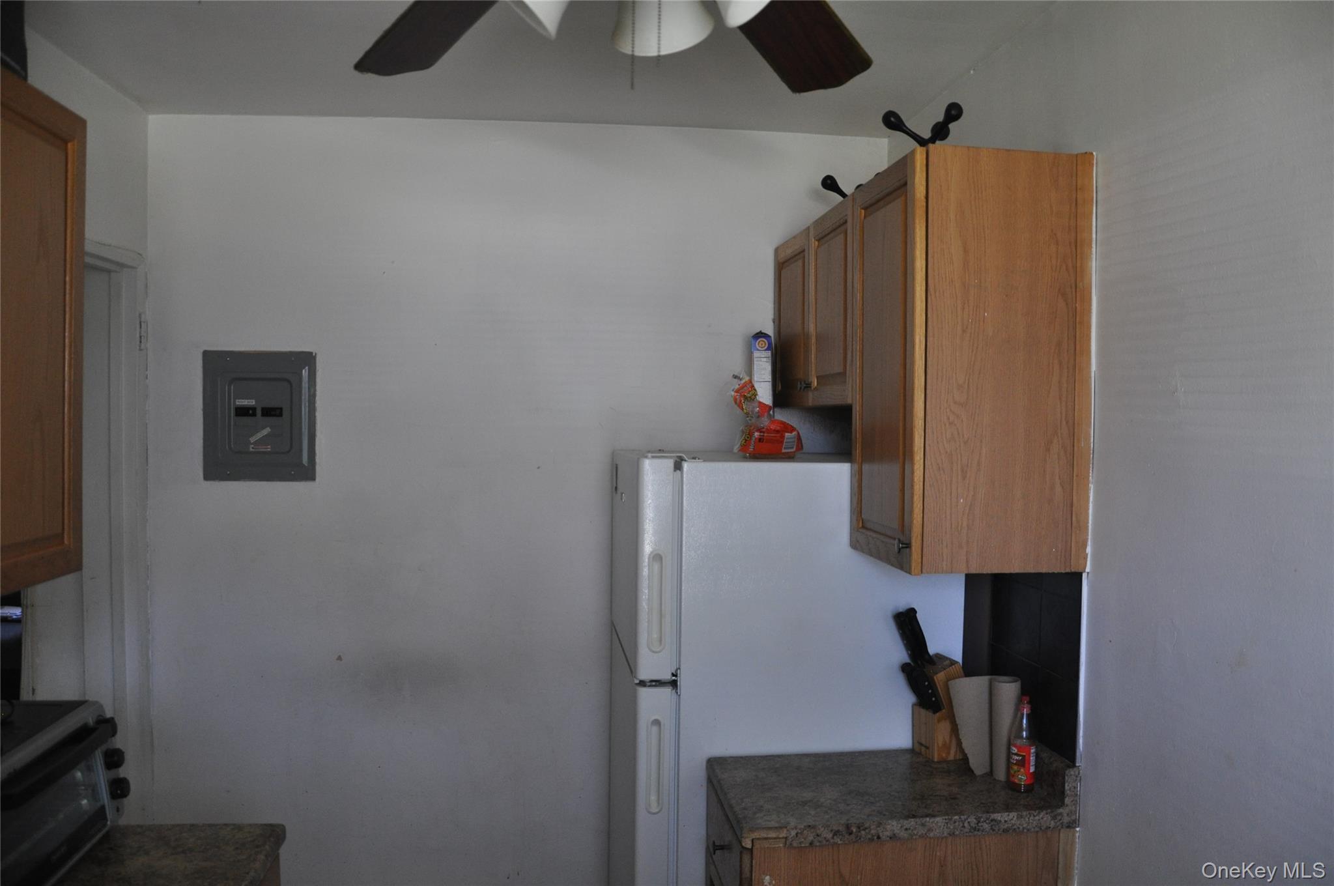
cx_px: 667
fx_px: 999
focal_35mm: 27
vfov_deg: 47.8
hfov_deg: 67.4
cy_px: 443
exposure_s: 1/40
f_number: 3.5
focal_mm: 18
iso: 800
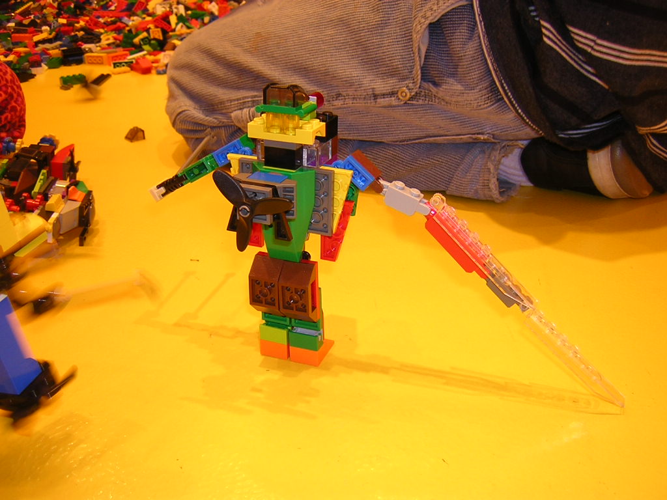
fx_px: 694
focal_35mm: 36
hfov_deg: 51.4
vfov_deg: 39.7
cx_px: 334
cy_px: 250
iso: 100
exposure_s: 1/30
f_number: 2.6
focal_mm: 4.7
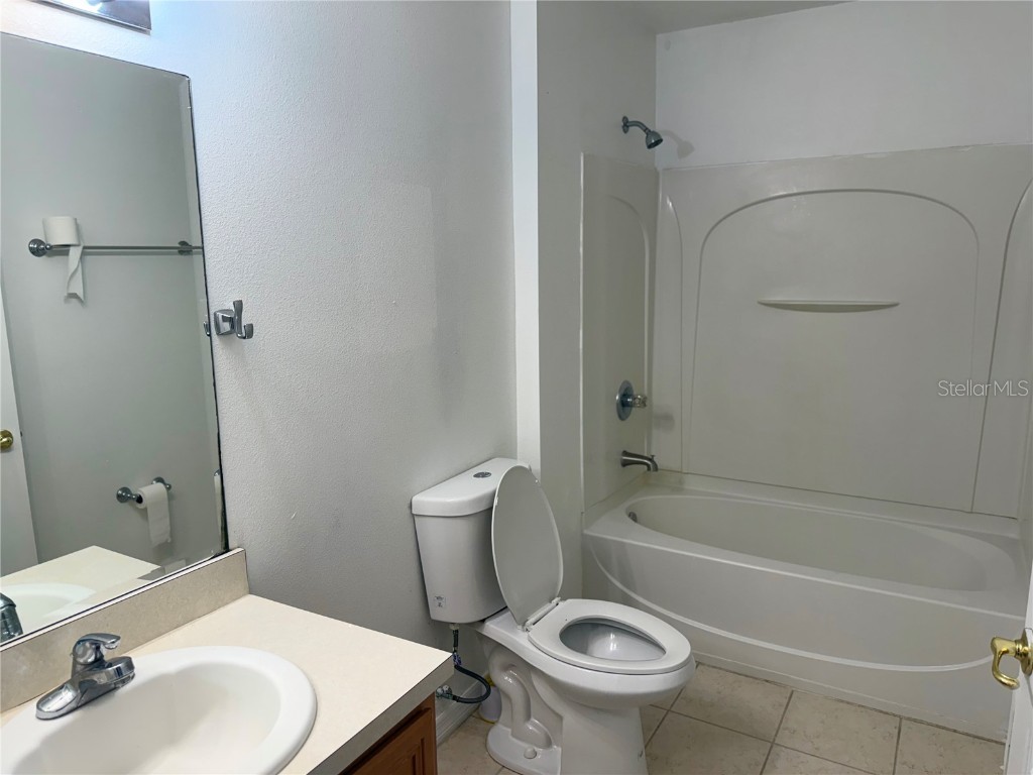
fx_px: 716
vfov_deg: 56.8
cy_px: 388
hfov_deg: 71.6
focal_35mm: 24
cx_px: 516
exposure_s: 1/120
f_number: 1.78
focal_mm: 6.76
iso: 80
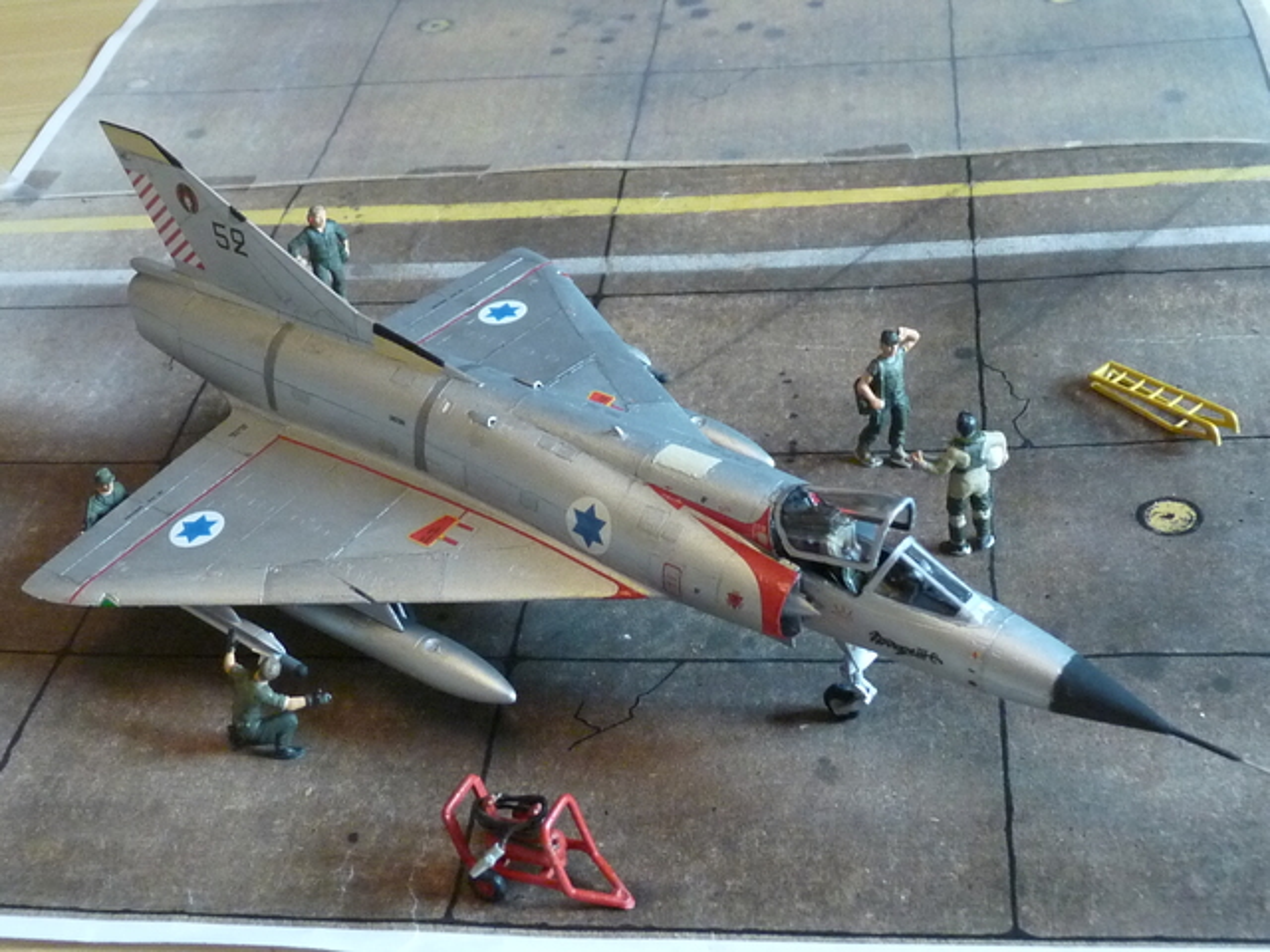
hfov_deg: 38.2
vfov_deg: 29.1
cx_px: 635
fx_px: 1834
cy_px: 476
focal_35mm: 50
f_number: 2.8
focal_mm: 5
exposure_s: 1/15
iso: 400
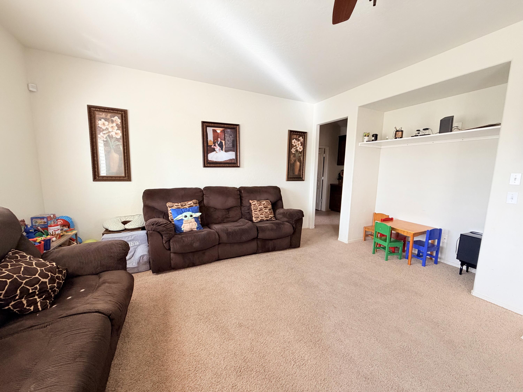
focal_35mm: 14
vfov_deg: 85.7
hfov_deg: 102.1
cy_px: 196
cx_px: 262
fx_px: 212
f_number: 2.2
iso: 250
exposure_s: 1/60
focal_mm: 2.22
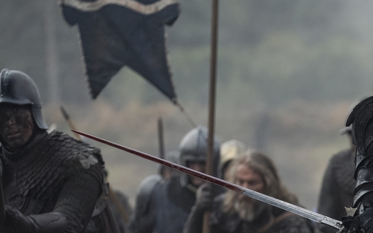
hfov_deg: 4.6
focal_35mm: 455
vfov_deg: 2.9
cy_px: 194
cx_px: 436
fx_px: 4624
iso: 1600
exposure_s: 1/1000
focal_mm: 159
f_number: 4
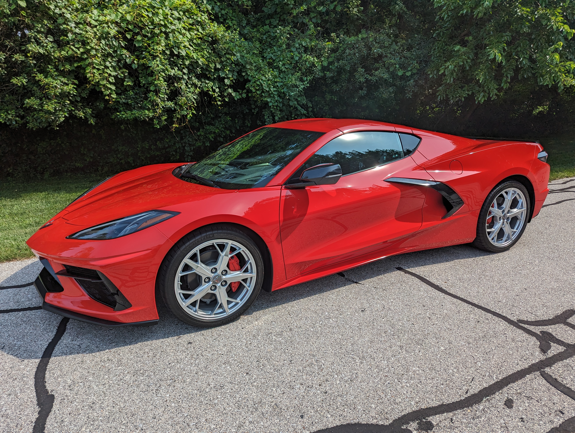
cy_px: 216
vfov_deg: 56.9
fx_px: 399
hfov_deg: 71.5
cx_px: 288
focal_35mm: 24
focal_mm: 6.81
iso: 46
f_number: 1.85
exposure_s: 1/1887
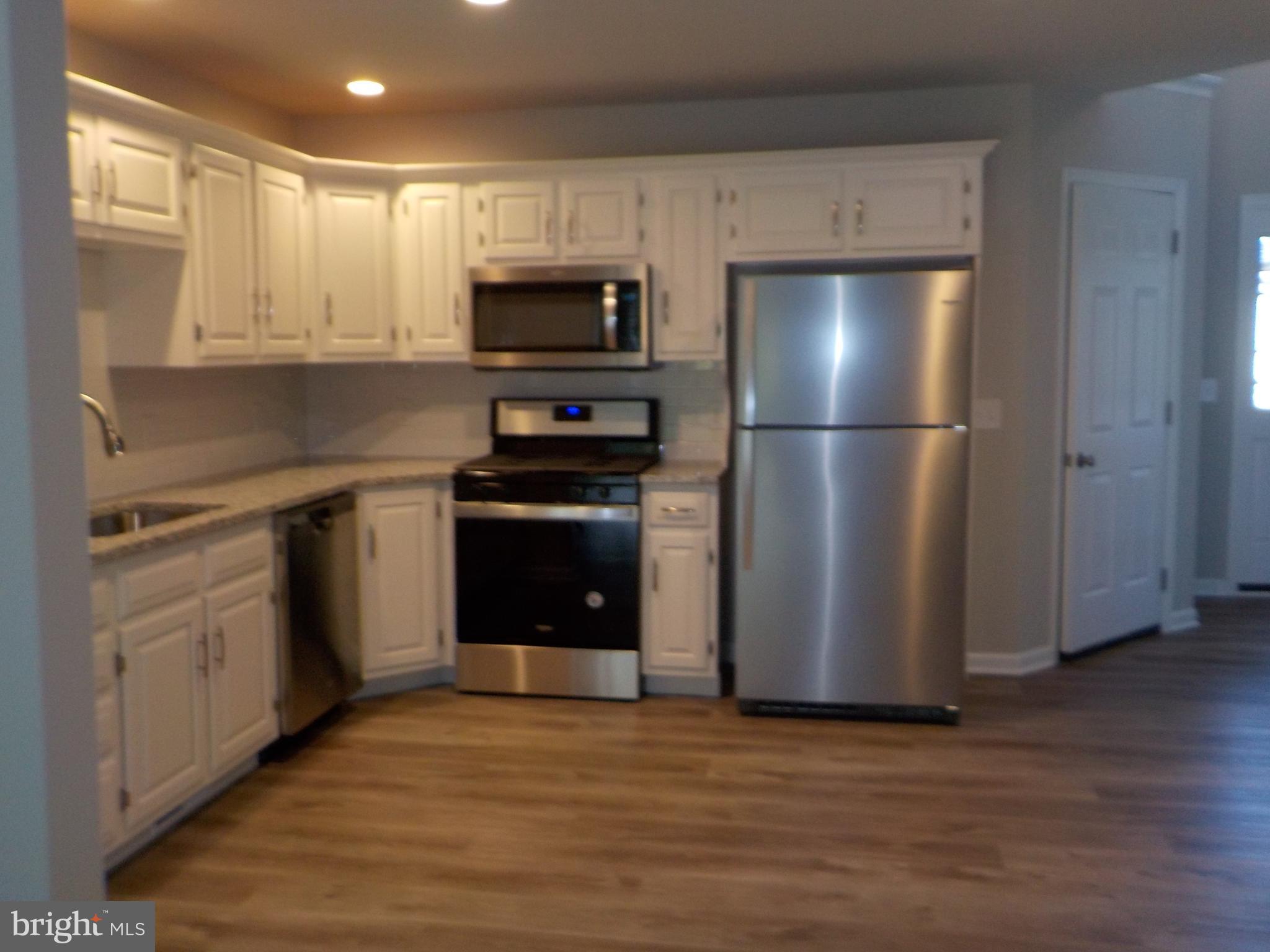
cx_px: 635
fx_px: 1101
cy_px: 476
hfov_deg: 60.0
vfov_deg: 46.8
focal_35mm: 30
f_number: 3.3
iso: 200
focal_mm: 4.1
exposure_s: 1/30
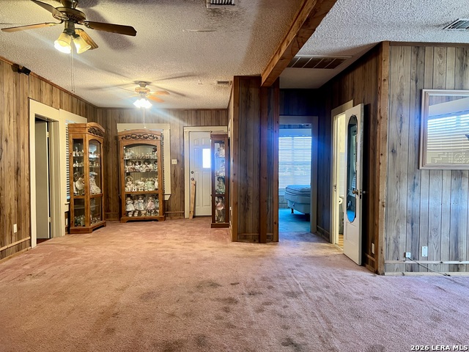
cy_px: 176
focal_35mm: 26
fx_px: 352
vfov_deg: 53.1
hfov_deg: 67.3
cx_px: 234
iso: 200
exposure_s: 1/60
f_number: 1.5
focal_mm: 5.7
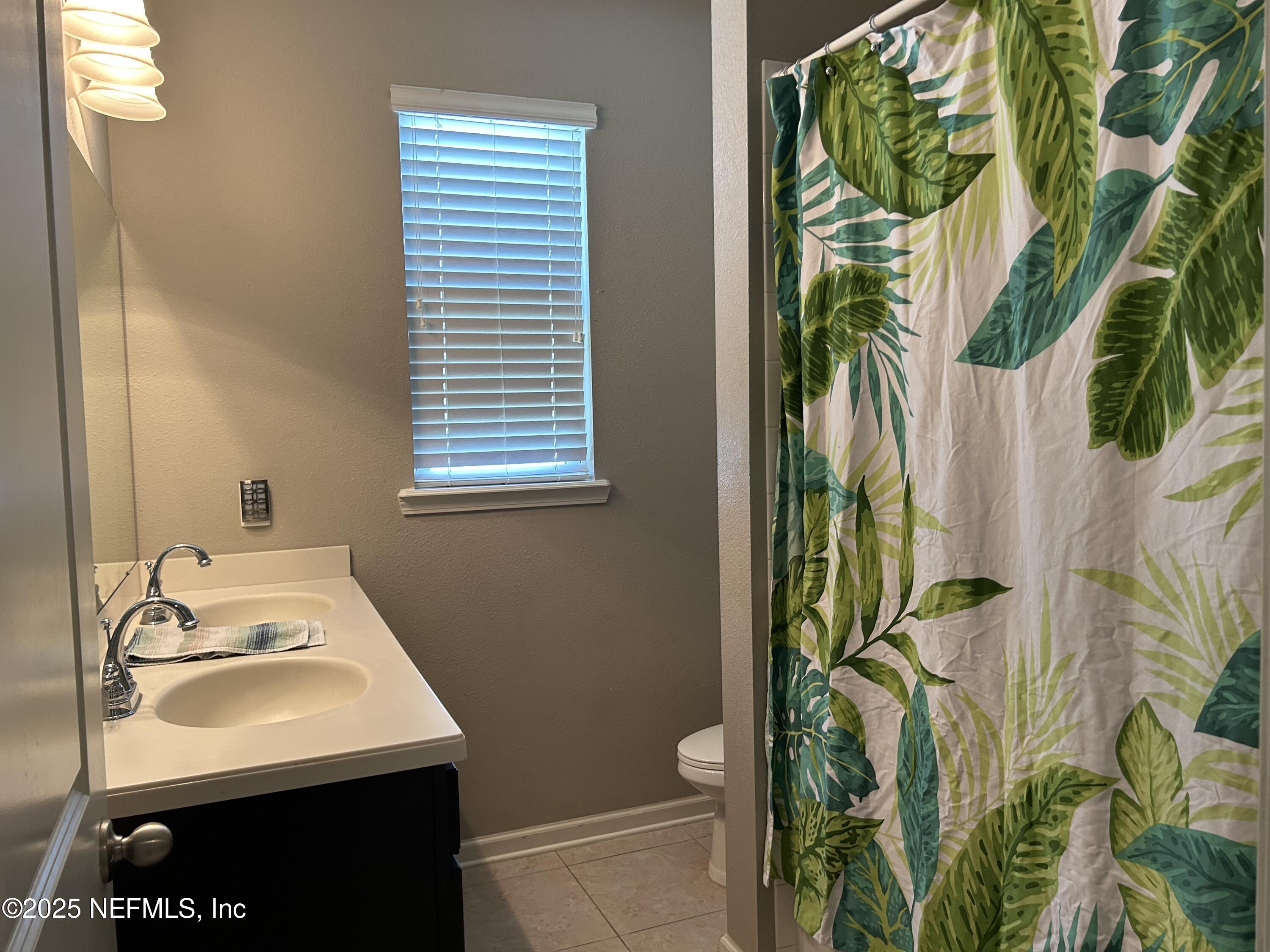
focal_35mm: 26
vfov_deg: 53.1
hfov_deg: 67.3
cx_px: 635
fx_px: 954
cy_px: 476
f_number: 1.5
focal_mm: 5.7
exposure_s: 1/60
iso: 160
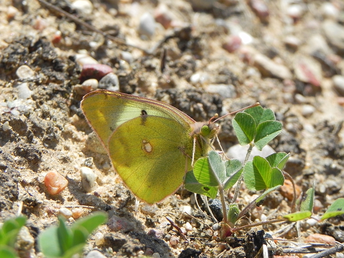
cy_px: 129
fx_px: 1043
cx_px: 172
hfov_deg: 18.7
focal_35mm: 105
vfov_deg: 14.1
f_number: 5.6
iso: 160
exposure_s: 1/546
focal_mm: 18.8
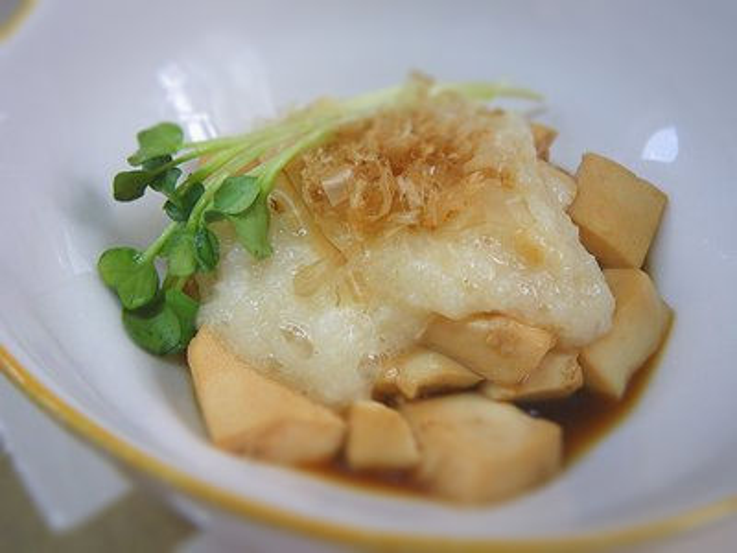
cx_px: 368
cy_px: 276
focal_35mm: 34
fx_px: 724
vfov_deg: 41.8
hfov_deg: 54.0
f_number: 3.8
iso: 250
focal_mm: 6.1
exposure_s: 1/50
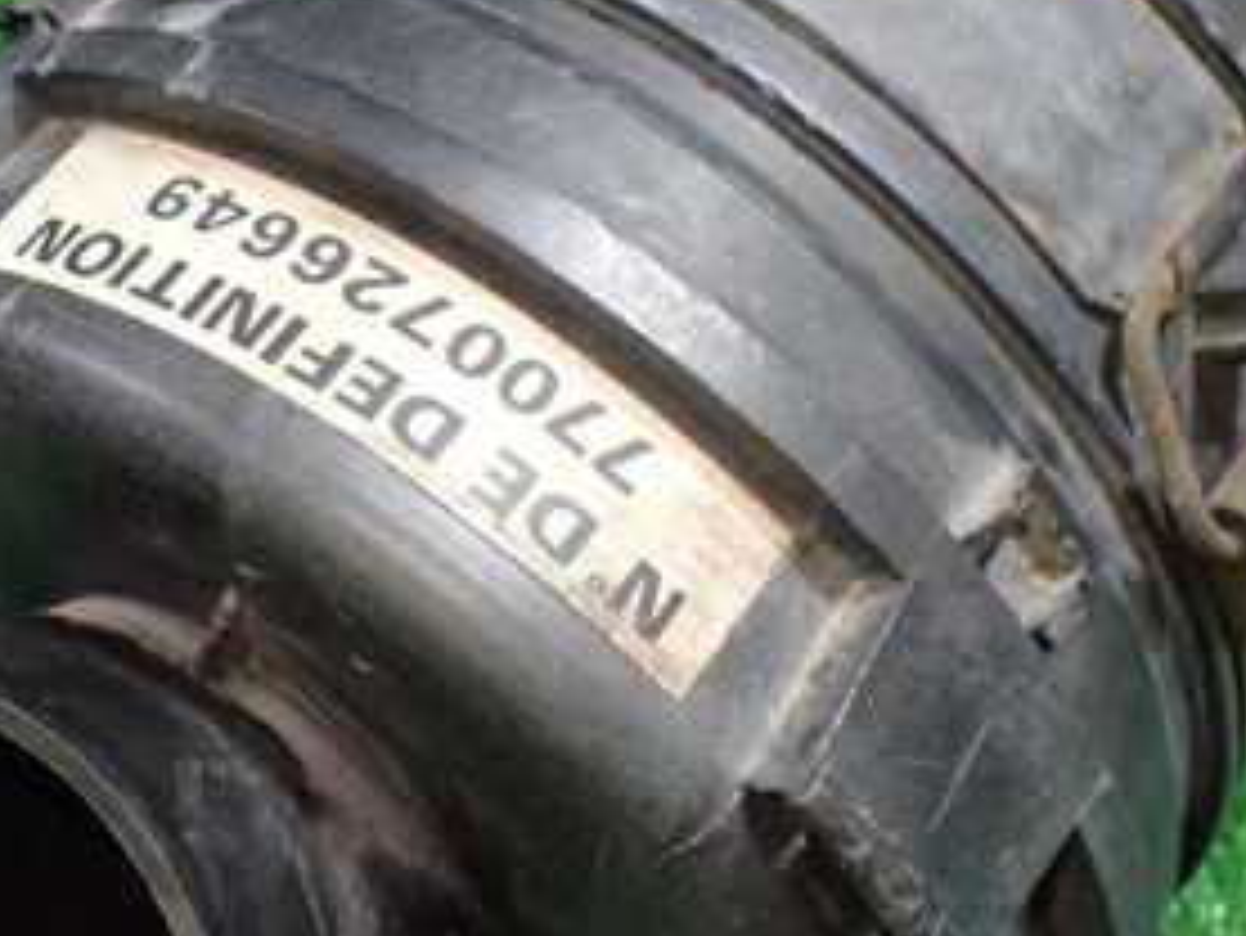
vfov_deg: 22.6
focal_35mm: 65
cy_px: 441
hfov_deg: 29.4
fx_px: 2341
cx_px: 319
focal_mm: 5.4
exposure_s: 1/60
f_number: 2.3
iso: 800
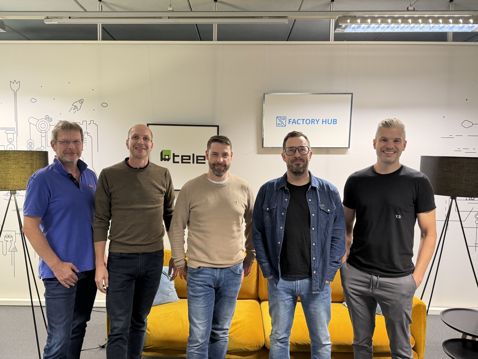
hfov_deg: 67.3
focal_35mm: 26
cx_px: 232
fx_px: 359
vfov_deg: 53.1
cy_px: 183
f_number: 1.78
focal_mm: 6.76
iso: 250
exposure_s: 1/50
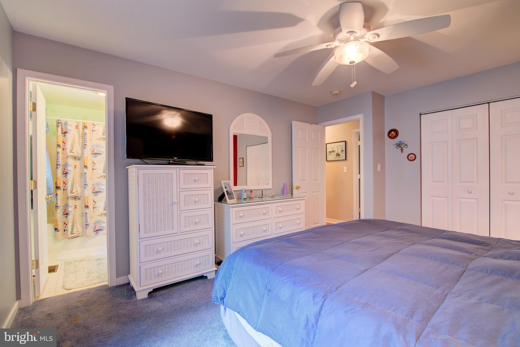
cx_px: 260
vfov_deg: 73.8
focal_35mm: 16
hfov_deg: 96.7
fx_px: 231
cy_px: 174
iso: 200
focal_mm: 16
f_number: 8
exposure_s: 1/2.5
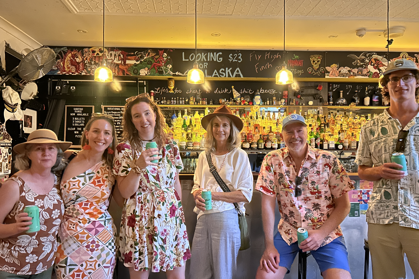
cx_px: 206
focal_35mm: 28
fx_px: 326
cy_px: 140
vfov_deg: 46.4
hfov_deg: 65.5
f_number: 1.5
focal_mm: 5.7
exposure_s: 1/14
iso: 2500
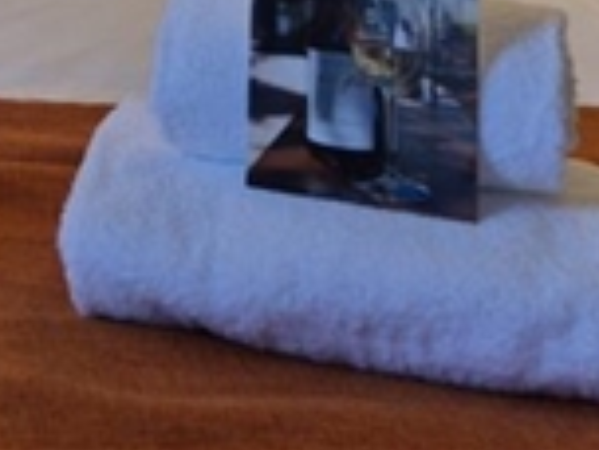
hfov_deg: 18.1
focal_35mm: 96
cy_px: -484
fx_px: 1661
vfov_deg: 13.1
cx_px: -309
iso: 40
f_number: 1.8
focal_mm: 5.4
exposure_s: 1/100
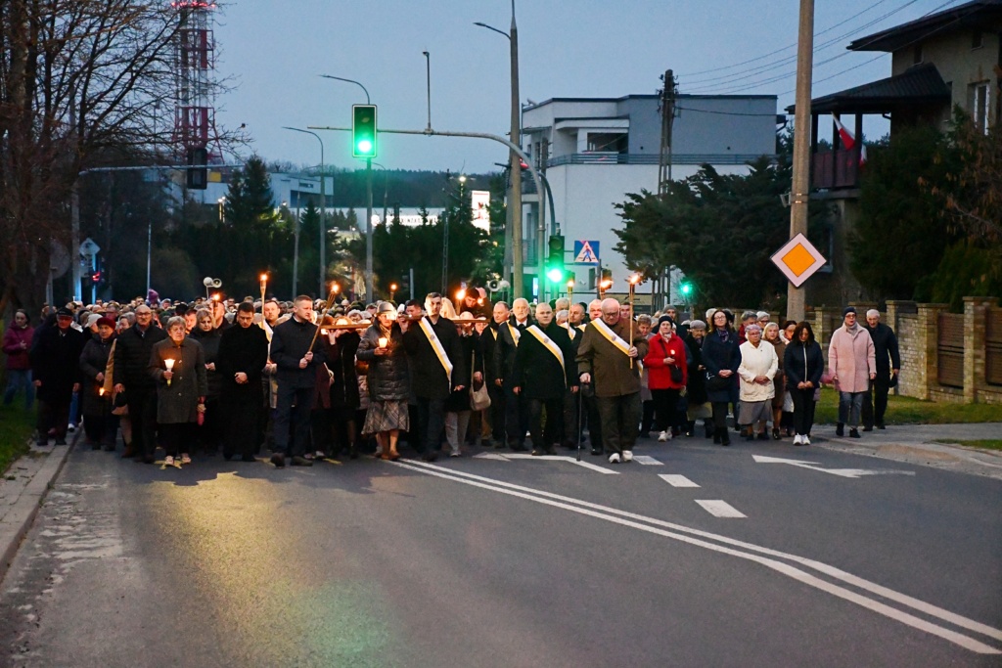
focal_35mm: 99
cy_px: 334
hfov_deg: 20.6
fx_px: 2756
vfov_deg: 13.8
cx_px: 501
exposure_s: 1/60
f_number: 5
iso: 10000
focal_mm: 66
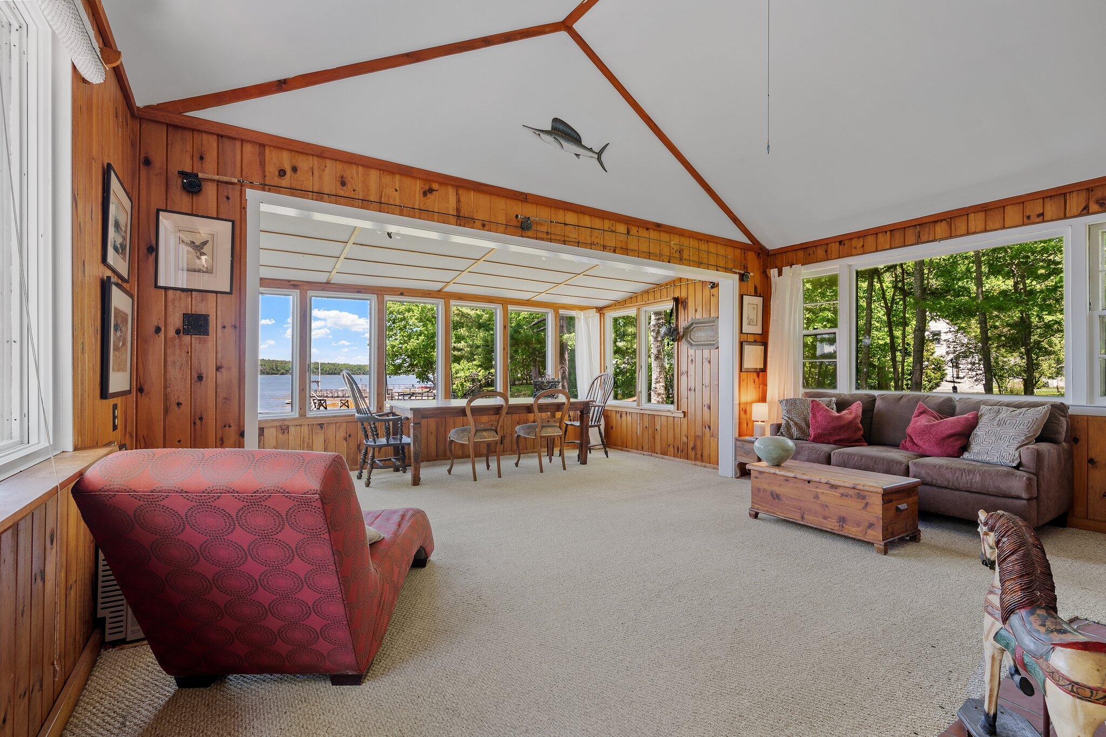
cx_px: 553
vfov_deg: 73.7
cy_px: 368
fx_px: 491
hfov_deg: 96.7
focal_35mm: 16
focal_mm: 16
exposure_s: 1/2
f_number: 9
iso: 100
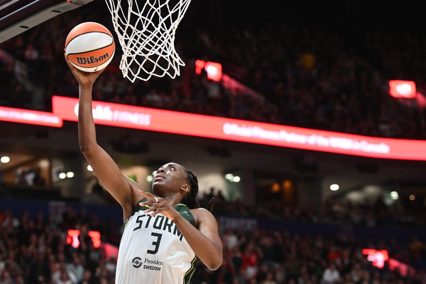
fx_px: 982
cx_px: 213
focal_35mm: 83
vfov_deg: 16.5
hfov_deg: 24.5
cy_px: 142
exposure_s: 1/1250
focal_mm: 82
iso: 3200
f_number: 2.8
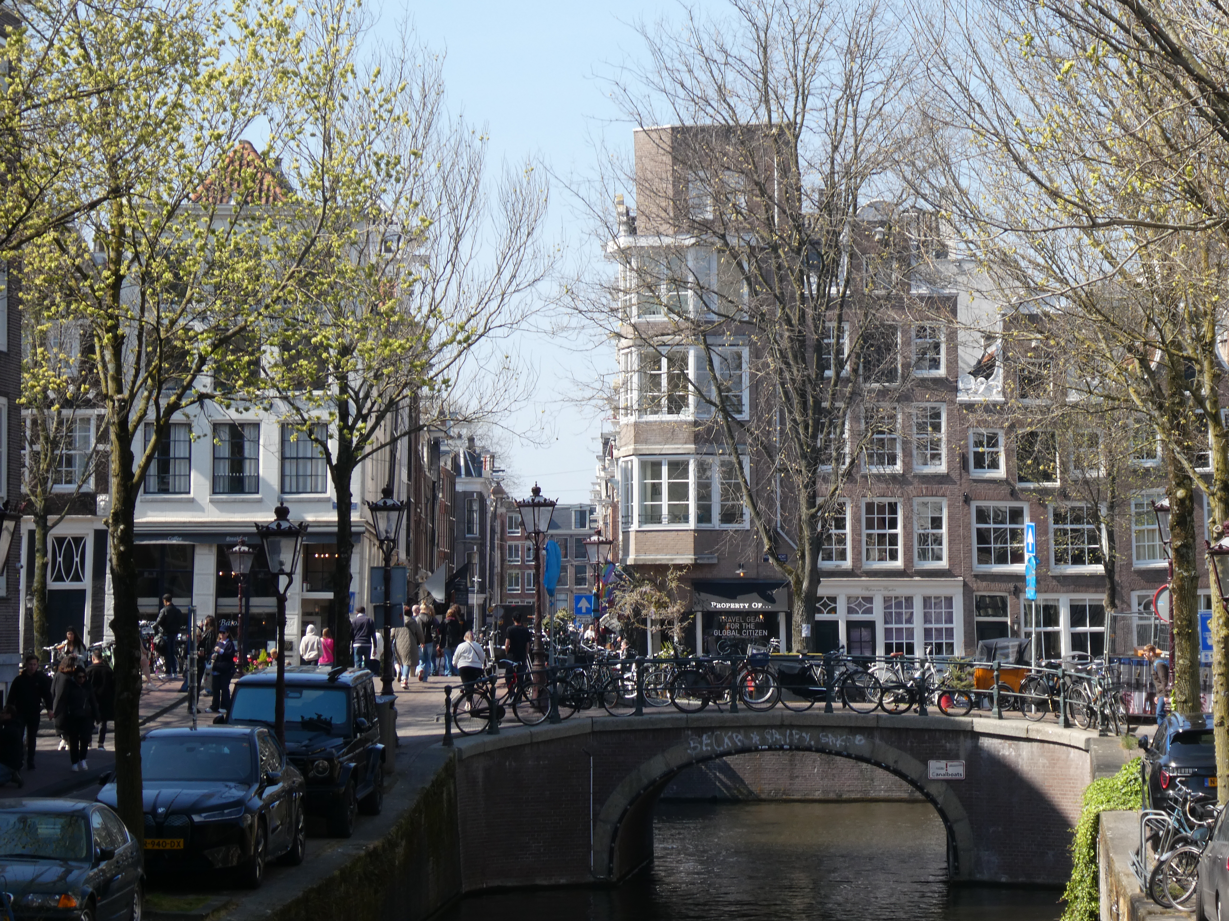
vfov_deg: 12.9
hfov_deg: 17.1
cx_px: 614
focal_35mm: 115
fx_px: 4083
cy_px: 460
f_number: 5.1
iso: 80
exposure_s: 1/250
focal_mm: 20.6
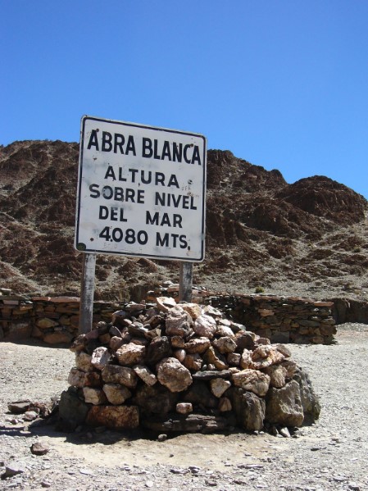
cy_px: 246
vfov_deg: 36.2
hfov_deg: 27.5
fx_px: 752
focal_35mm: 53
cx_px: 184
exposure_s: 1/250
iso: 200
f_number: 9.7
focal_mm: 8.8
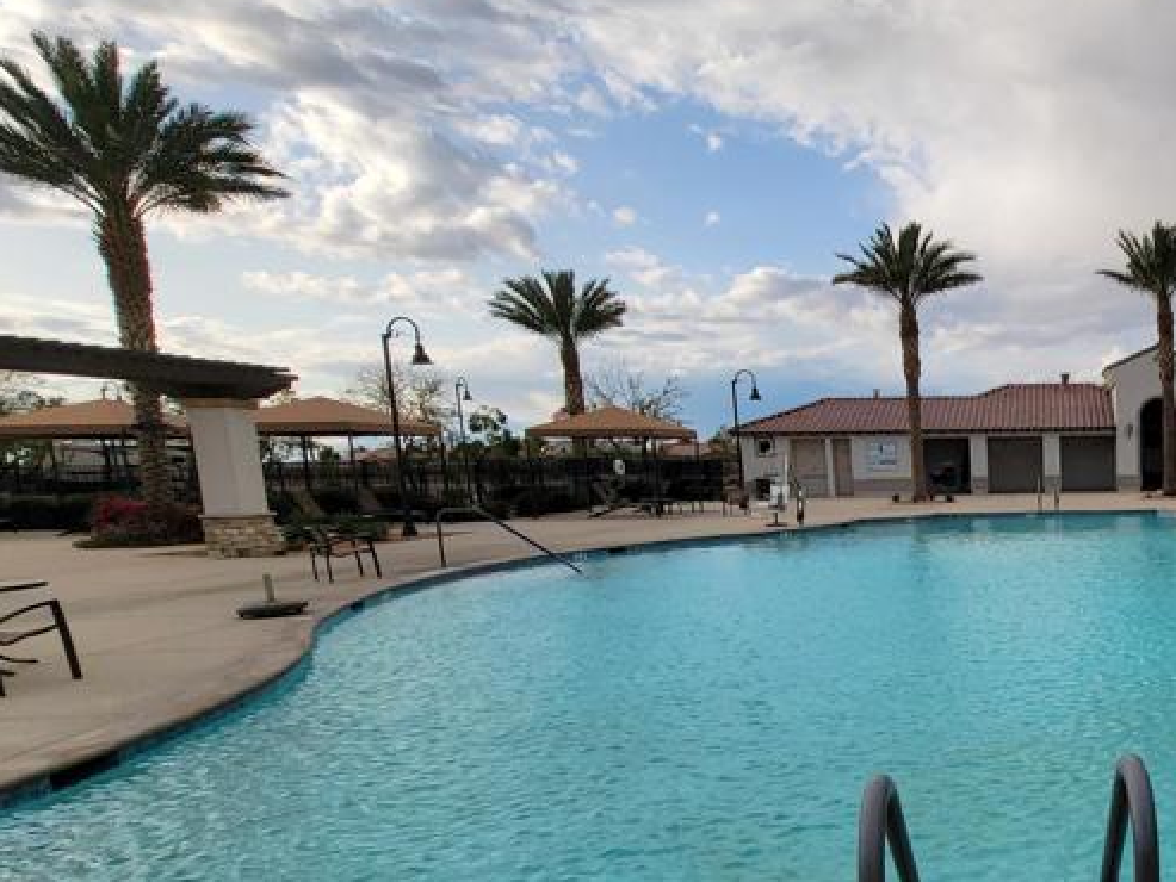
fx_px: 917
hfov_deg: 54.8
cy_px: 617
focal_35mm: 27
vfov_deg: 50.1
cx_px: 1102
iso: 50
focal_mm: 2.2
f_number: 2.2
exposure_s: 1/1290
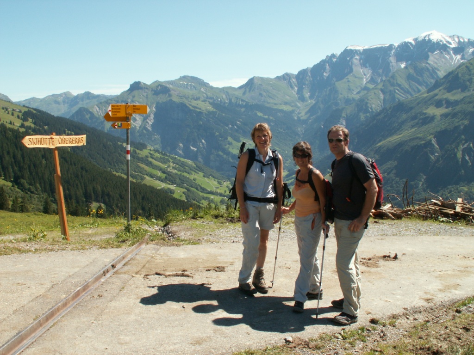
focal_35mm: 35
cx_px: 237
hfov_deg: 52.6
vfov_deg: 40.7
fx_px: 479
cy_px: 178
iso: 50
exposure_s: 1/100
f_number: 8
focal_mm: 5.86
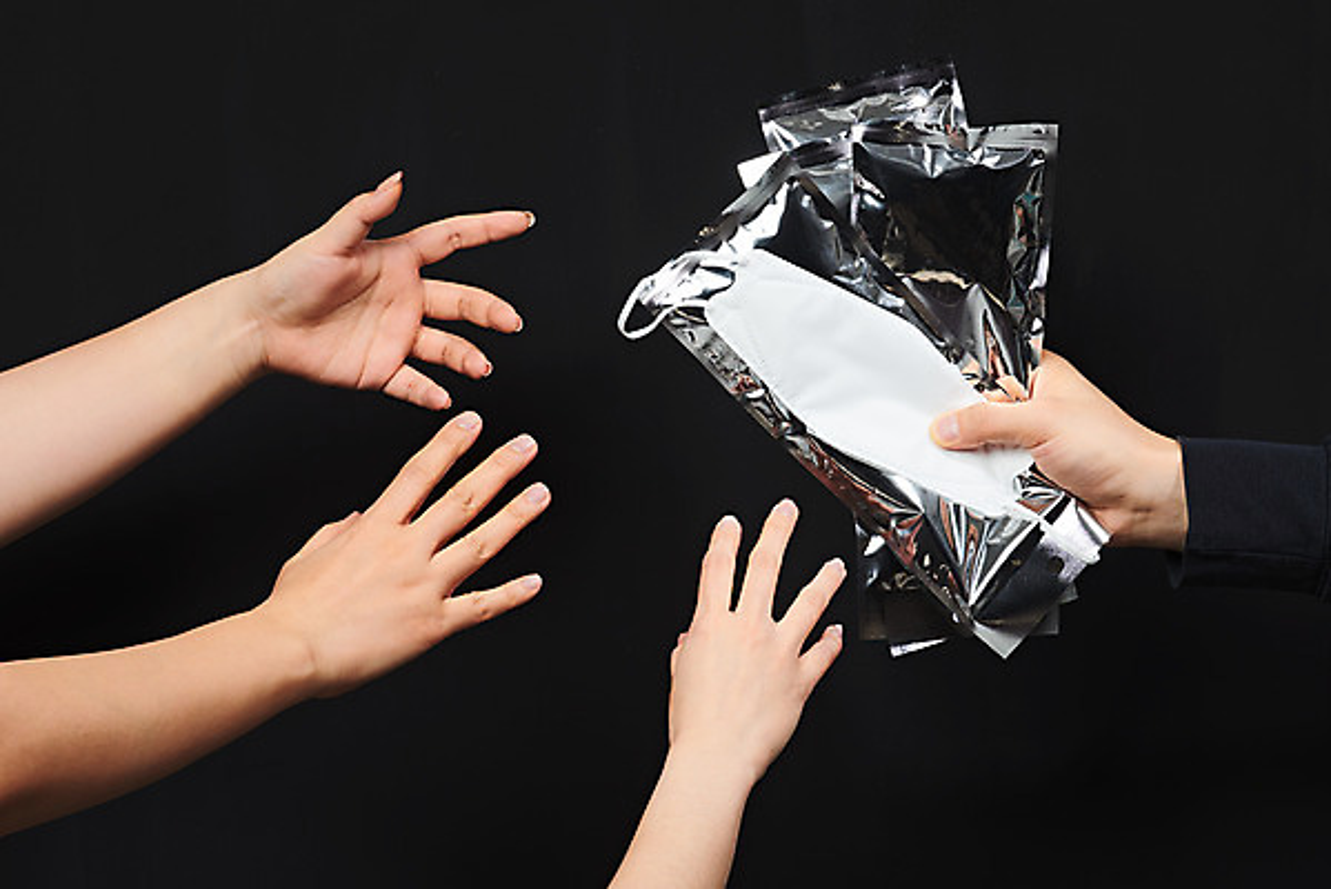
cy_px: 444
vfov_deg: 8.9
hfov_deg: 13.2
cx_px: 666
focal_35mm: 155
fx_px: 5733
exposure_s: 1/125
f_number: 14
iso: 100
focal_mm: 155
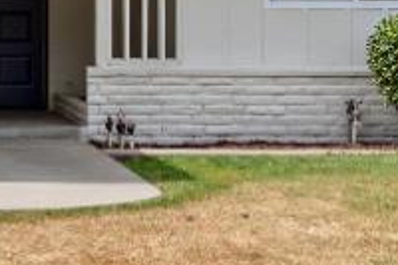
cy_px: 46
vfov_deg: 12.9
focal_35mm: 105
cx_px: -86
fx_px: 1160
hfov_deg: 18.4
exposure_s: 1/250
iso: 250
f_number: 9
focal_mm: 14
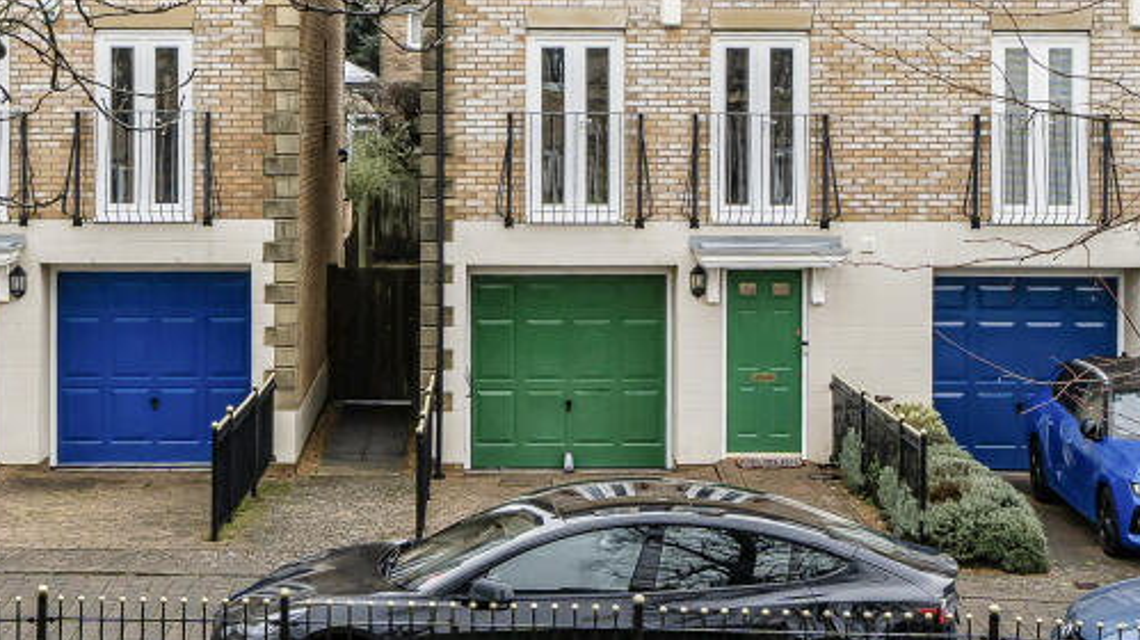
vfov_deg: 16.9
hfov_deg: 29.7
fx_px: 2145
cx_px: 482
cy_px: 225
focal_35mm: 71
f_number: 6.3
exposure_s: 1/160
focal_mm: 22
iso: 400
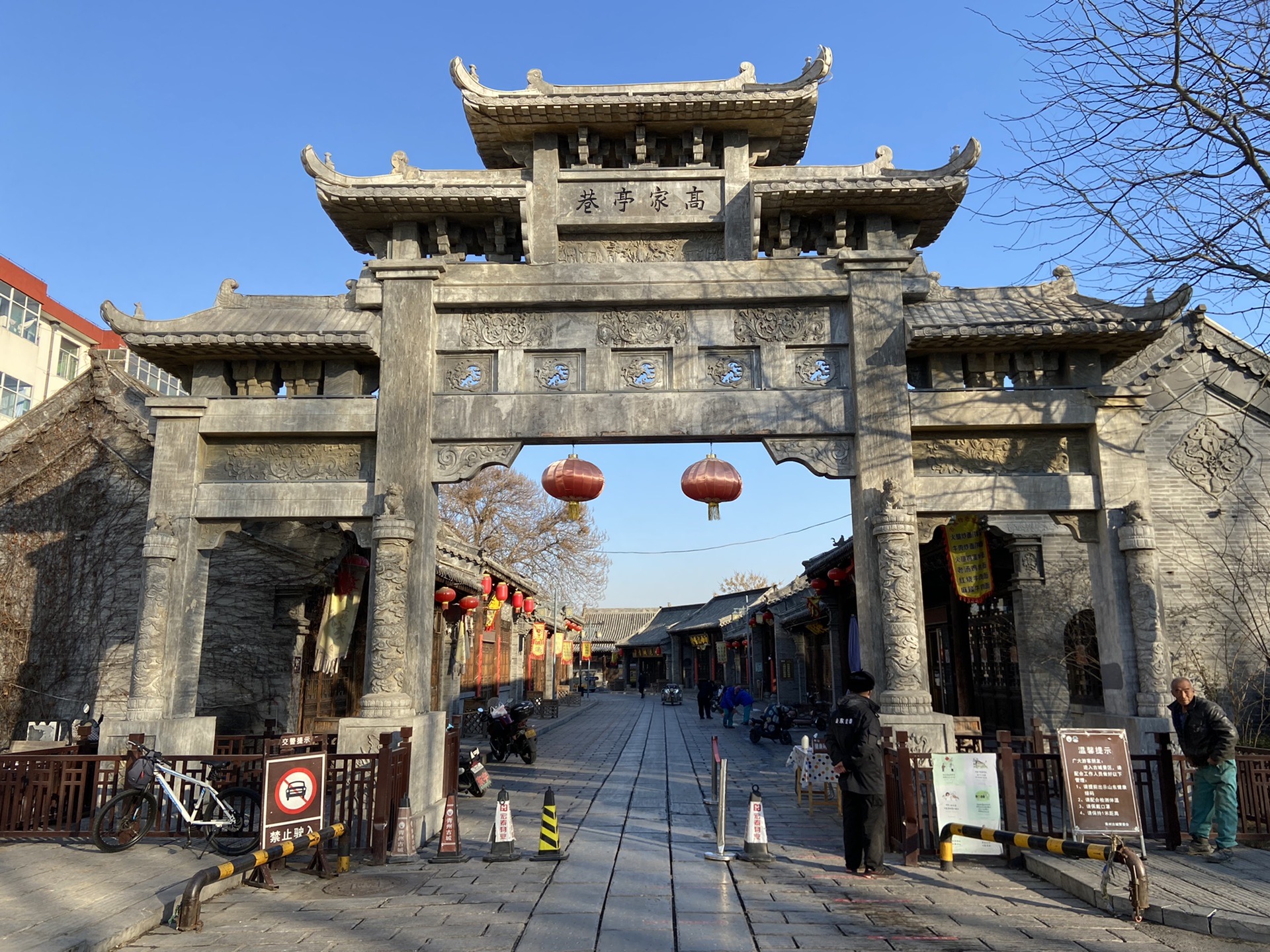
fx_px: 954
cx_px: 635
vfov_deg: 53.1
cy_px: 476
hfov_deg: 67.3
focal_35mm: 26
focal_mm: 4.25
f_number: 1.8
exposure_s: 1/1346
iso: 32
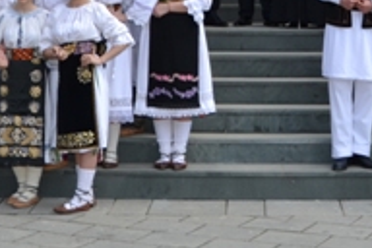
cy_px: -114
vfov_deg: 12.1
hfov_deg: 18.8
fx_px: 1116
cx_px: 269
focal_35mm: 108
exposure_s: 1/160
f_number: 6.3
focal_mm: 18
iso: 100
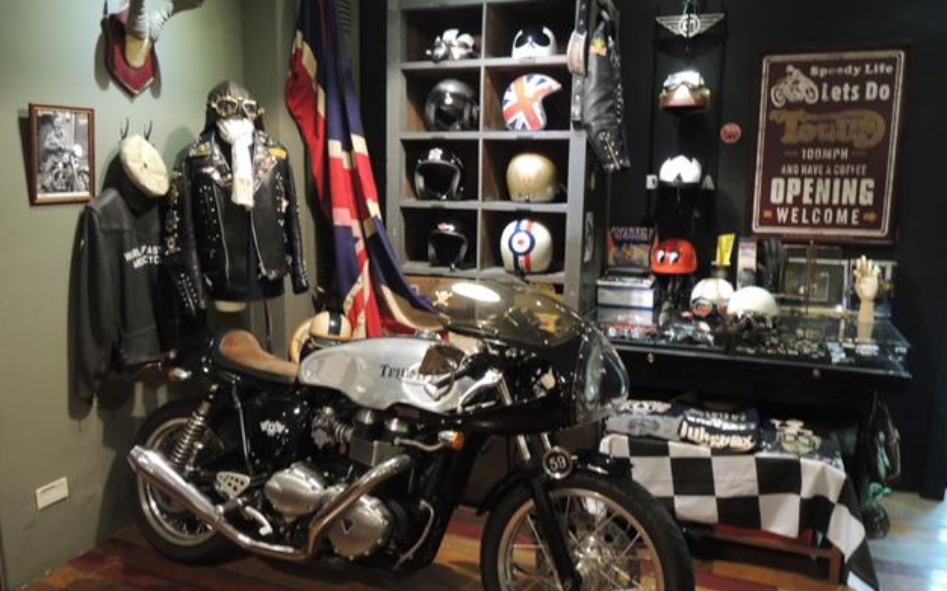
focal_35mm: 26
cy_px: 287
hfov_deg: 70.4
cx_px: 464
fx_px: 671
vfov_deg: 47.6
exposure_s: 1/8
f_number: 2.8
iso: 500
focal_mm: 4.3
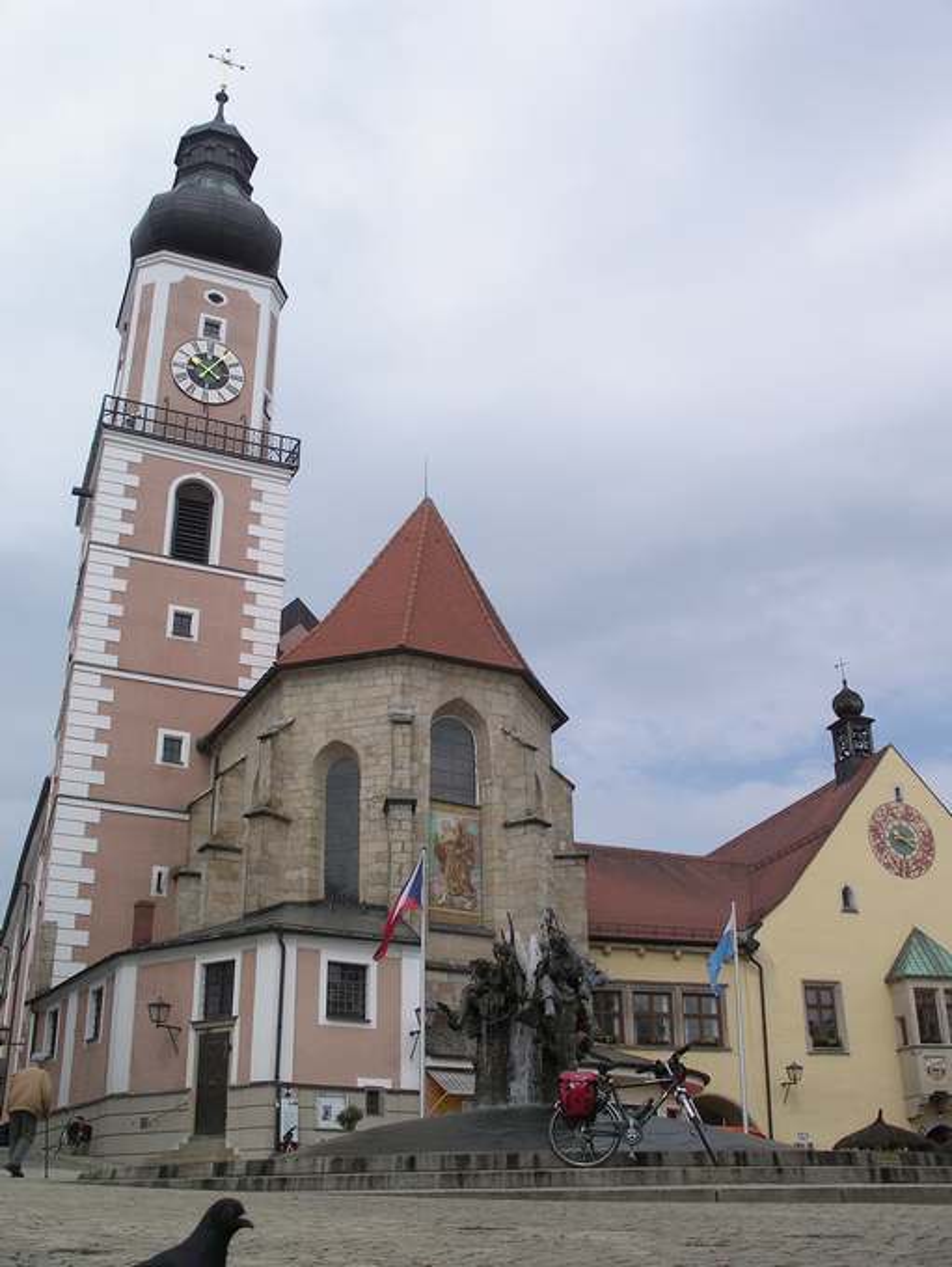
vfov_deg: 50.1
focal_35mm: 37
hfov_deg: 38.7
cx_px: 476
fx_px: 1355
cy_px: 634
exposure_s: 1/320
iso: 80
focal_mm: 7.8
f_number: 6
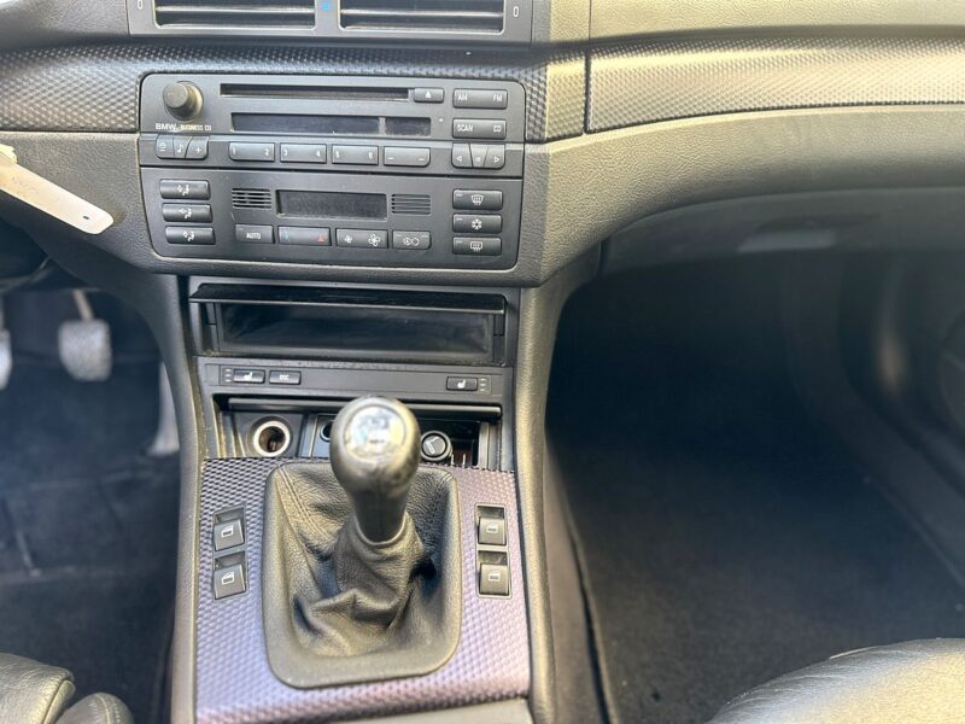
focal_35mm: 24
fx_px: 669
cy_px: 362
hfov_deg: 71.6
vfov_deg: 56.8
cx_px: 482
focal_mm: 6.86
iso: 160
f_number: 1.78
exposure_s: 1/50
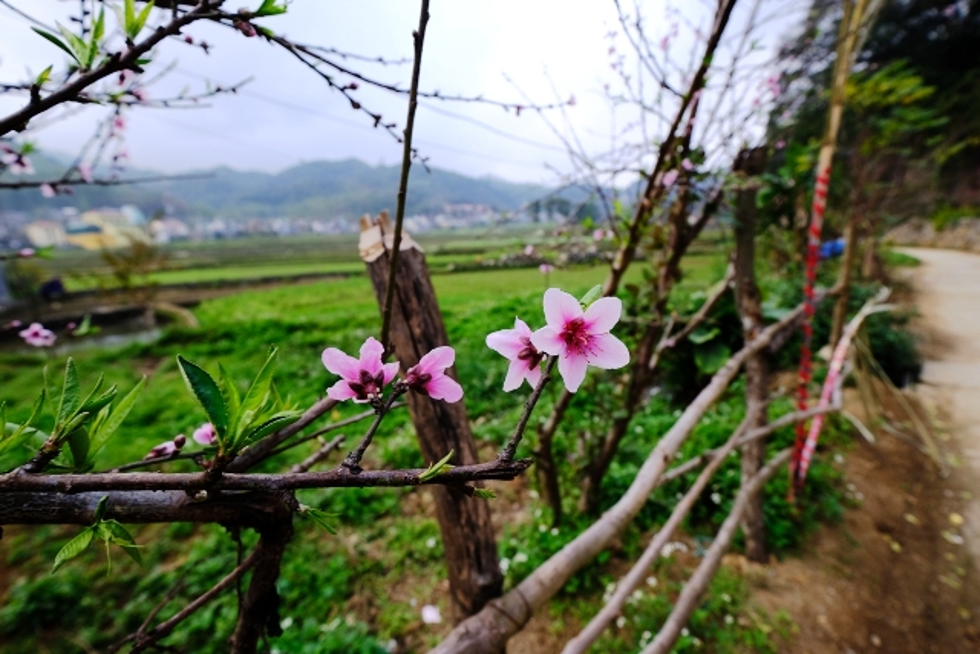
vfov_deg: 70.5
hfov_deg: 93.3
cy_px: 327
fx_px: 463
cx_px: 490
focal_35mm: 17
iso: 200
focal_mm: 11
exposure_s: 1/34
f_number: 5
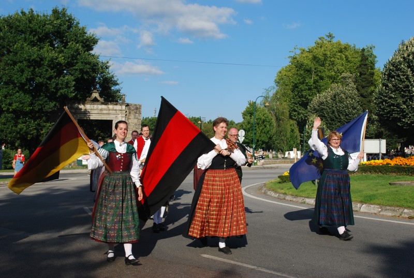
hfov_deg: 41.0
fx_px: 553
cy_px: 139
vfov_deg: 28.2
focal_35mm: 48
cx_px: 207
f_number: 8
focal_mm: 32
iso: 100
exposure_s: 1/250
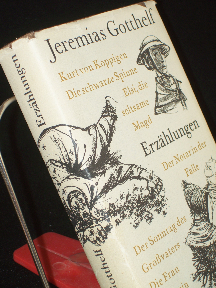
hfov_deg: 14.5
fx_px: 849
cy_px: 144
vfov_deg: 19.3
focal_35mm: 102
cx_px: 108
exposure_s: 1/100
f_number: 4.6
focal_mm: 16.8
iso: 80
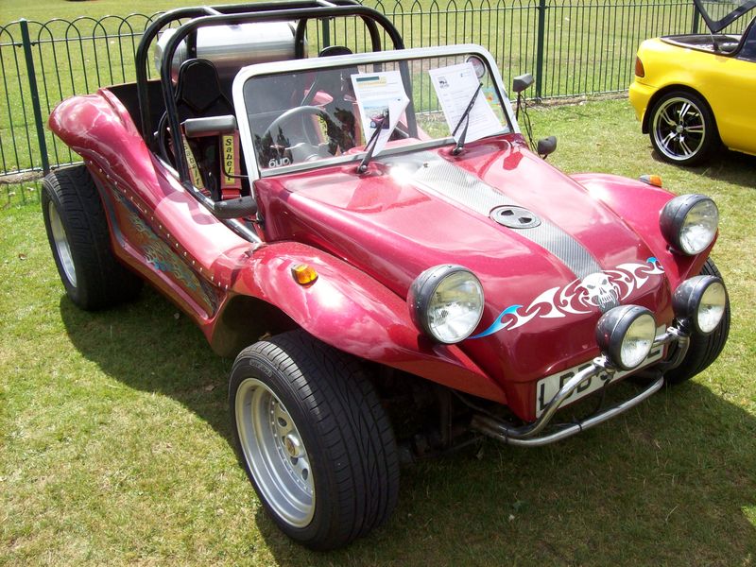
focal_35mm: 36
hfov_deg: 51.4
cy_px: 284
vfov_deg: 39.7
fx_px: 786
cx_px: 378
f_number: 4.8
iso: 80
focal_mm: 6
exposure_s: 1/285
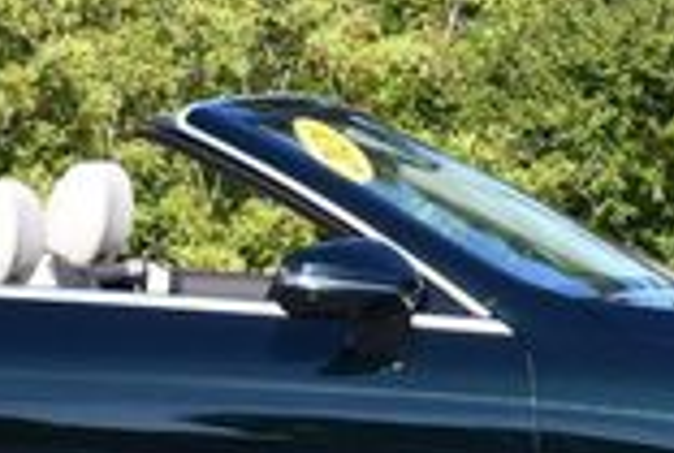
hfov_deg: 7.8
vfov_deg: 5.3
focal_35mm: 262
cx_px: 190
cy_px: 138
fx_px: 4919
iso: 200
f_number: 8
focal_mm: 32
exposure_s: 1/250
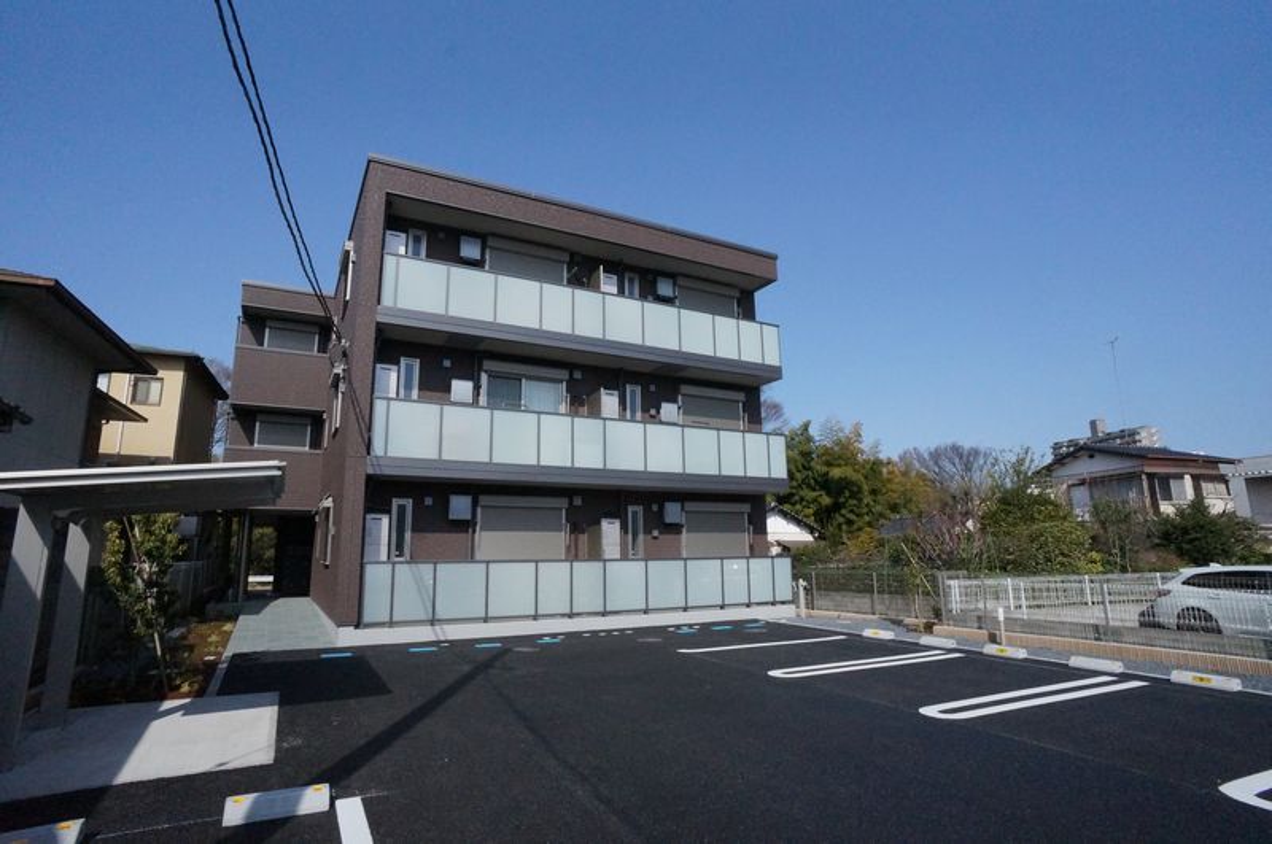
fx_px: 847
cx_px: 636
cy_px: 422
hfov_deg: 73.8
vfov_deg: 53.0
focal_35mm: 24
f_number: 13
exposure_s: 1/4000
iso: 3200
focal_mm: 16
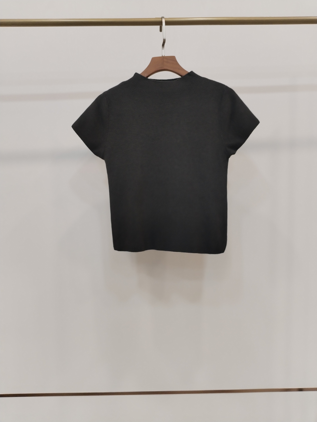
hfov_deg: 48.2
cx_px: 158
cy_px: 211
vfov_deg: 61.7
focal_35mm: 29
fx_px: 354
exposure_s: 1/60
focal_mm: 4.75
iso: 298
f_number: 1.8
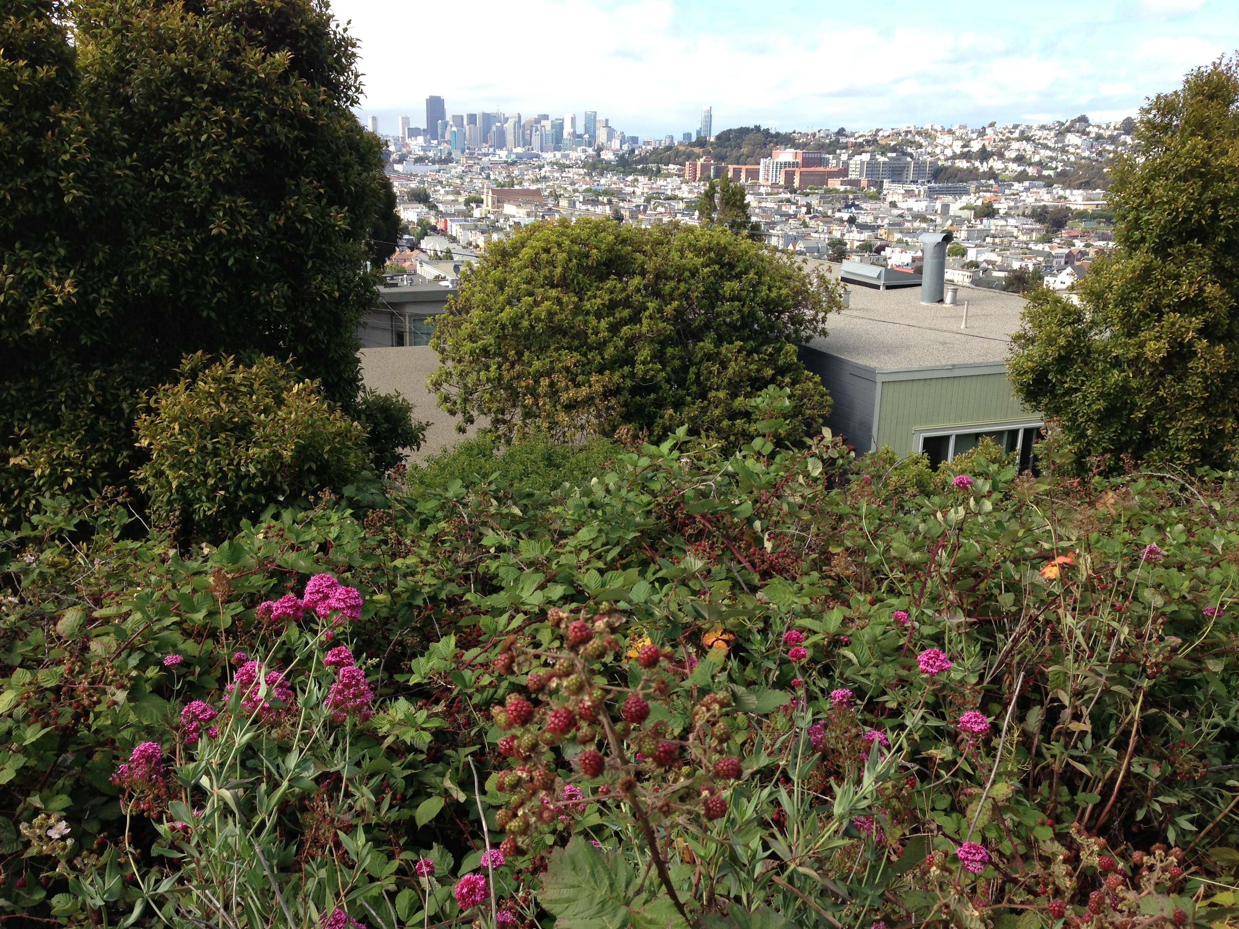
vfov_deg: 42.9
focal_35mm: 33
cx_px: 620
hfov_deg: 55.4
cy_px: 464
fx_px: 1181
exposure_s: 1/669
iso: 50
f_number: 2.4
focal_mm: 4.13
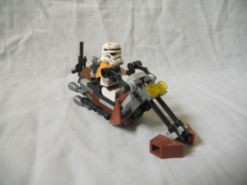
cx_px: 124
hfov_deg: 65.3
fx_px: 193
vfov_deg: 51.4
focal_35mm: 27
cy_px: 92
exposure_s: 1/30
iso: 125
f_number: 3.2
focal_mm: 4.9
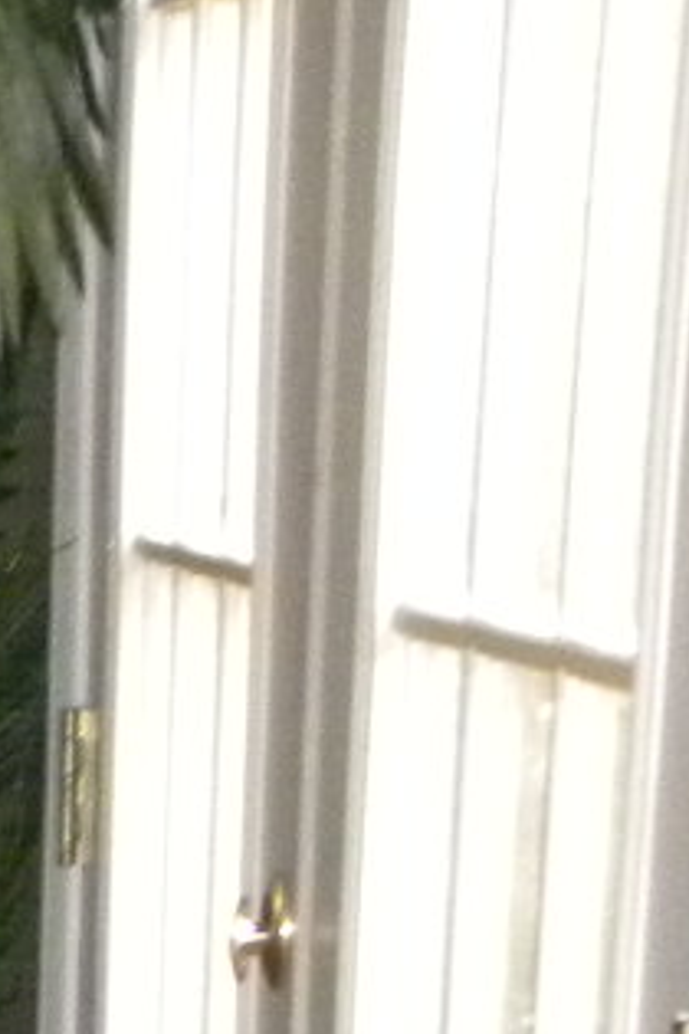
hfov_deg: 5.8
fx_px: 5626
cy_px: 2383
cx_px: -2274
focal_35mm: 196
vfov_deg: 9.5
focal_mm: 5.2
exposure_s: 1/30
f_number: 2.8
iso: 400
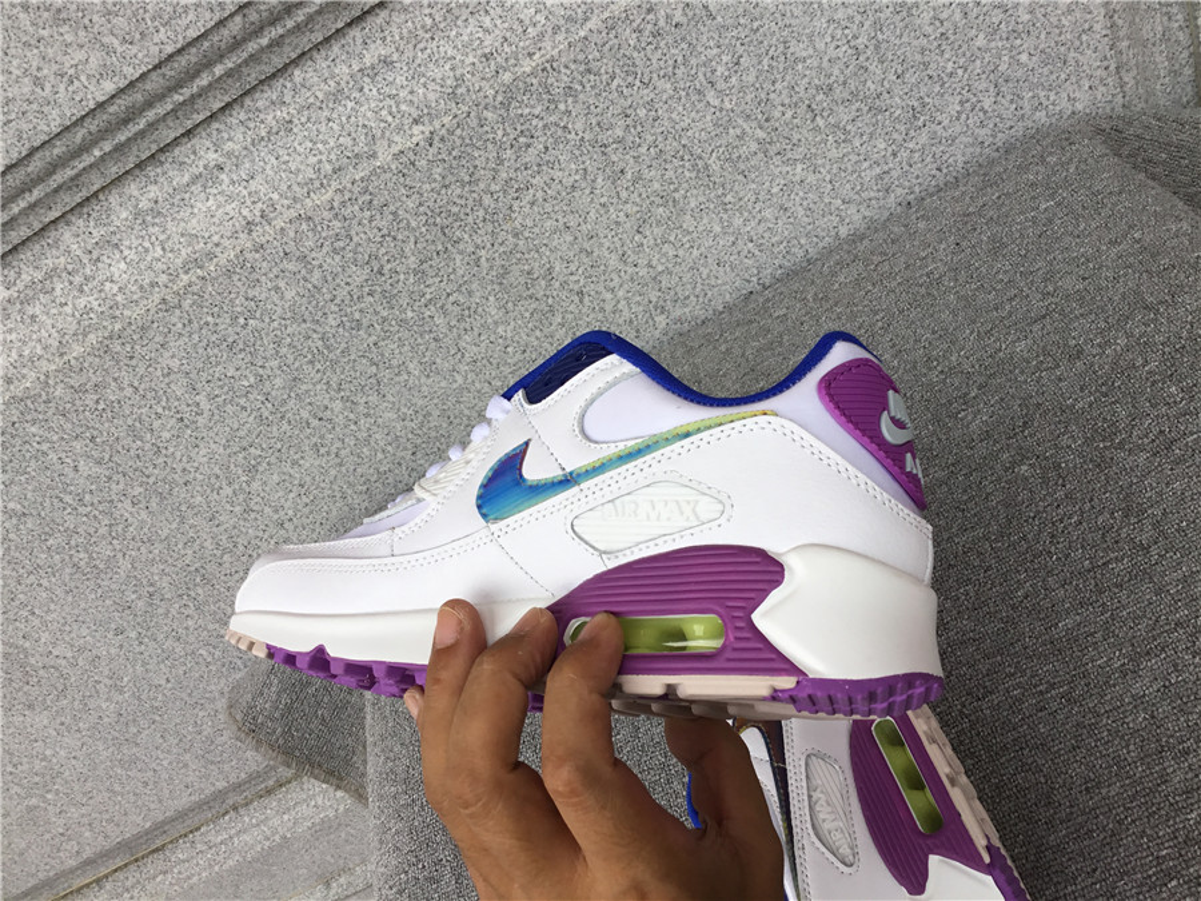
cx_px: 600
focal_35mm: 31
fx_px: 1076
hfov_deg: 58.4
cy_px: 450
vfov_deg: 45.4
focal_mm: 3.3
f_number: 2.4
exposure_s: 1/124
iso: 25
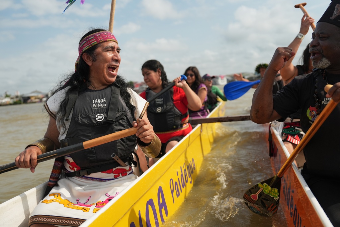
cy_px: 114
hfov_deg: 55.8
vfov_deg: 38.9
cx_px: 170
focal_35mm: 34
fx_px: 321
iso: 400
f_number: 2.8
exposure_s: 1/5000
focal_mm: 34
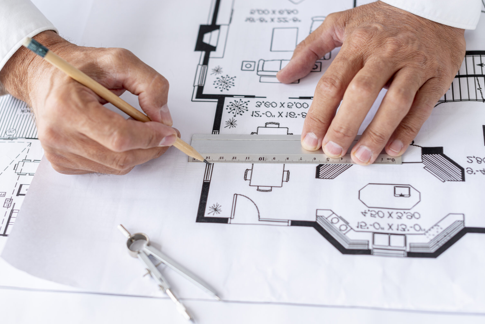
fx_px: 728
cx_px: 242
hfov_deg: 36.9
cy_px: 169
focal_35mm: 54
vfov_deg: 25.1
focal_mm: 50
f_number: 3.2
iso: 250
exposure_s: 1/160
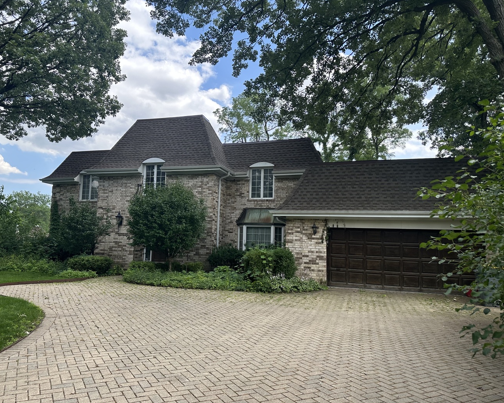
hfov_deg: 65.8
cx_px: 225
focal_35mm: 26
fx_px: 388
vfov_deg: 54.9
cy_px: 209
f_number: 1.78
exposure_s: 1/1241
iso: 80
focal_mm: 6.86
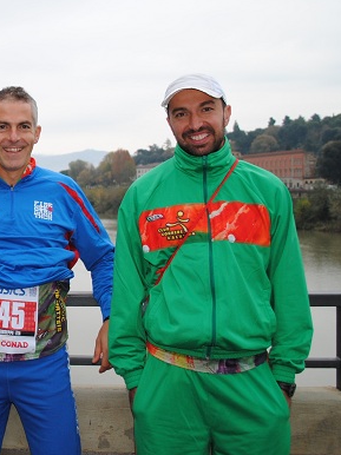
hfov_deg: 23.4
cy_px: 167
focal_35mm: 58
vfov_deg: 33.1
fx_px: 763
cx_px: -48
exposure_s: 1/60
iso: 200
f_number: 3.8
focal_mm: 20
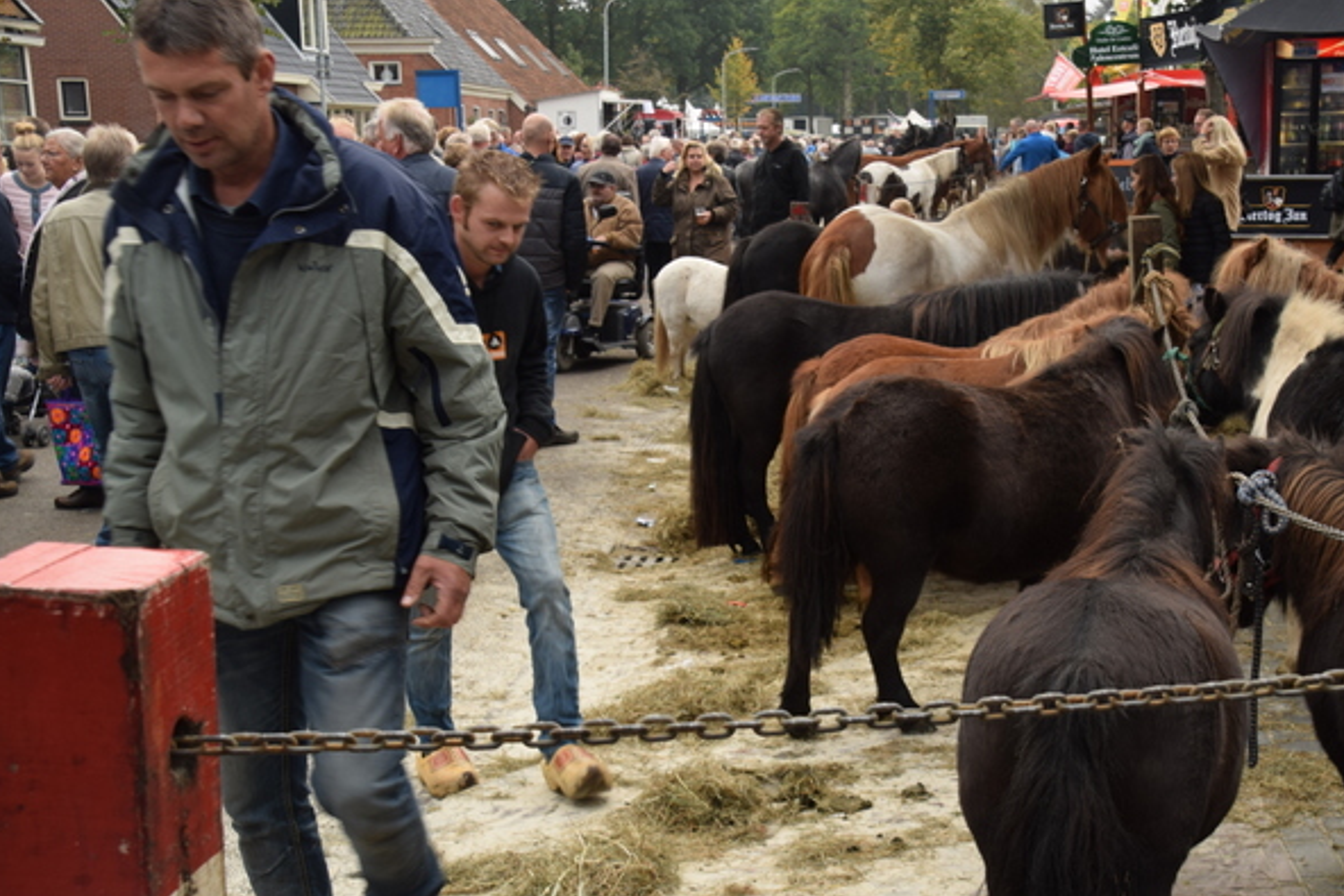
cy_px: 531
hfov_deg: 38.9
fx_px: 1892
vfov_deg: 26.6
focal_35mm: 51
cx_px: 810
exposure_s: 1/50
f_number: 7.1
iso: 100
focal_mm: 25
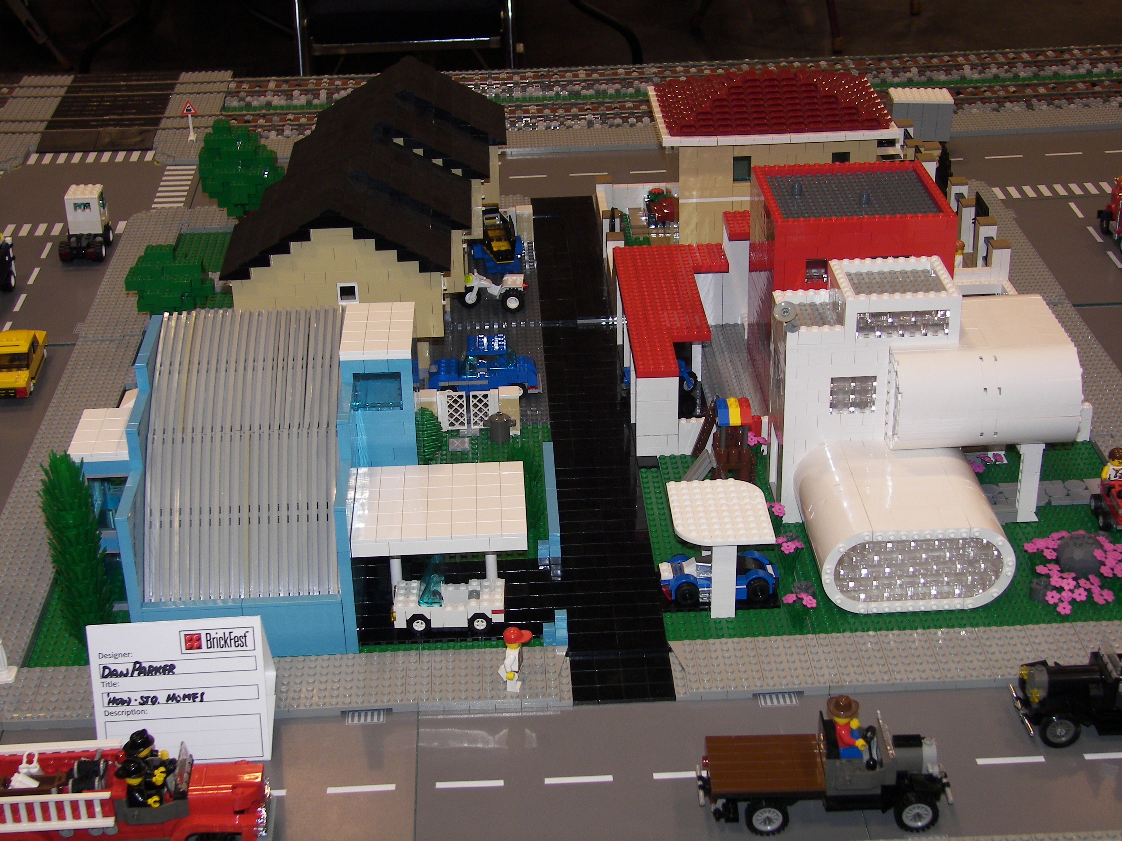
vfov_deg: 24.8
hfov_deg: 32.7
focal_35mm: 59
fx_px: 1912
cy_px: 420
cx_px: 561
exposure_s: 1/30
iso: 64
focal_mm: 9.9
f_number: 2.8
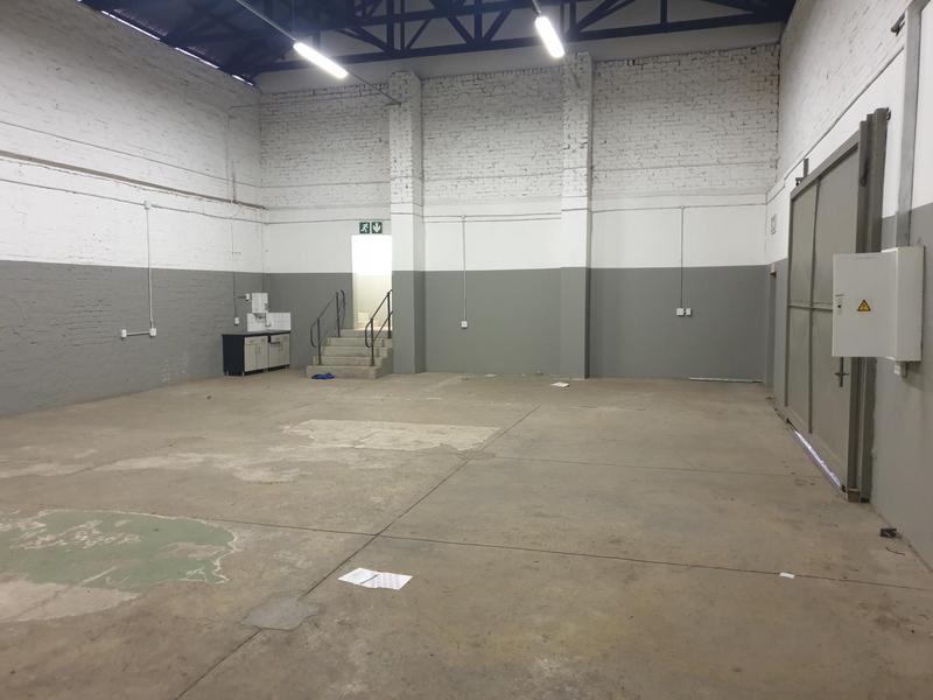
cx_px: 466
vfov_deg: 53.1
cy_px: 350
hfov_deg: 67.3
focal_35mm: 26
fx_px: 701
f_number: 1.5
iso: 250
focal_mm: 4.3
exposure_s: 1/17
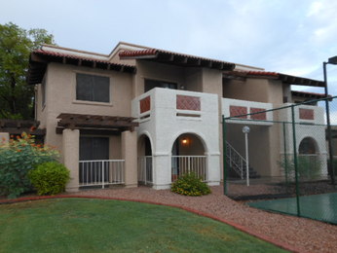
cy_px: 126
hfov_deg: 61.6
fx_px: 283
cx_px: 168
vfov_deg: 48.3
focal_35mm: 29
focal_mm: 5.2
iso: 80
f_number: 3.3
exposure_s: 1/100
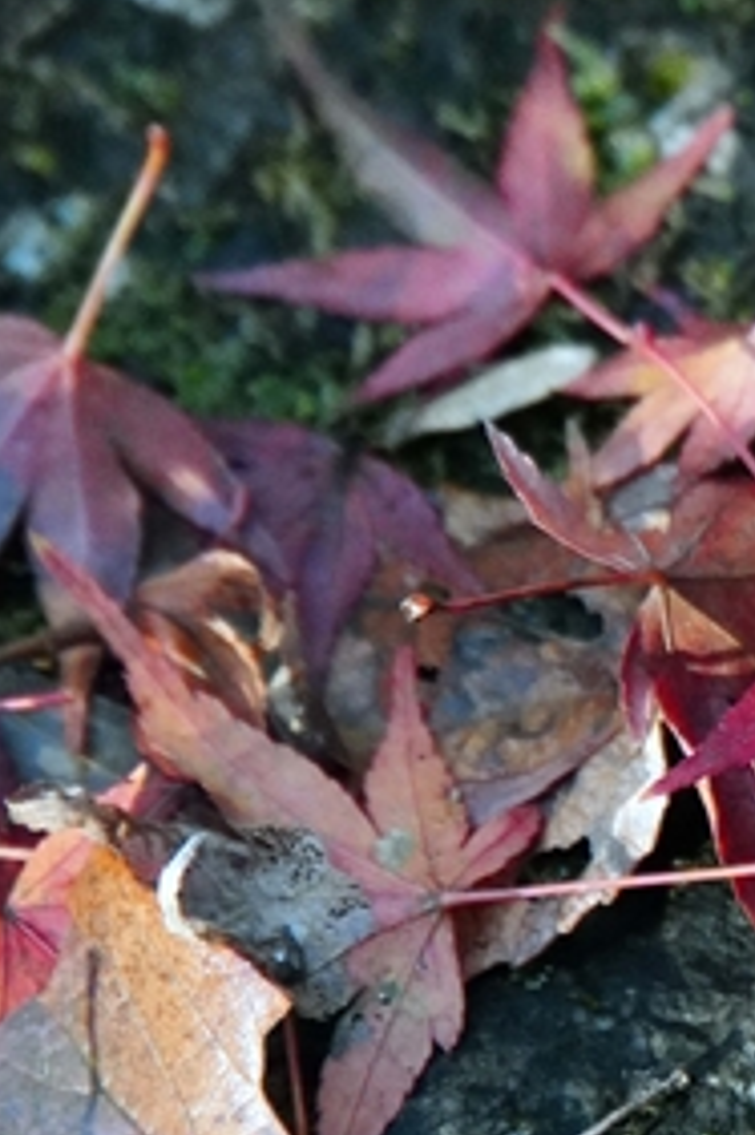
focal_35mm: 853
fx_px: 26865
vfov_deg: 2.4
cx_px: 1028
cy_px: 872
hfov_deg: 1.6
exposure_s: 1/320
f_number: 6.3
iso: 3200
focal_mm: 200
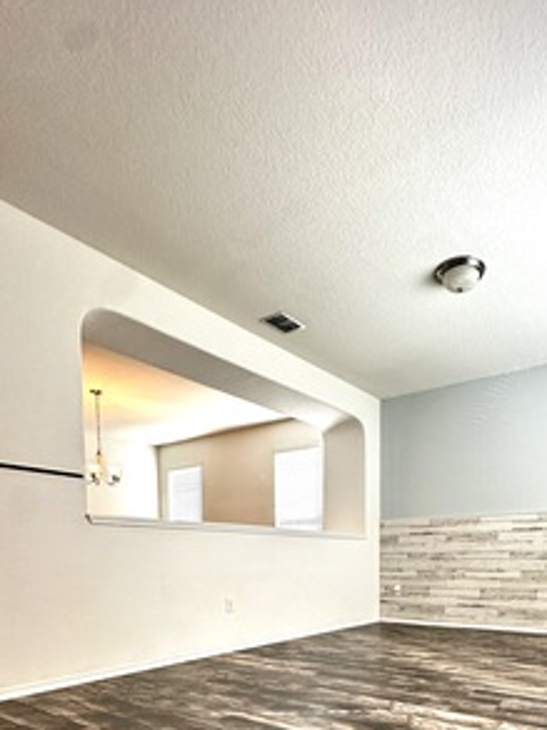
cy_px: 590
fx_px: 485
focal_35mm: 23
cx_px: 382
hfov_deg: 57.0
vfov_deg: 66.7
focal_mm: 2.22
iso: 160
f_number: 2.2
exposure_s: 1/120
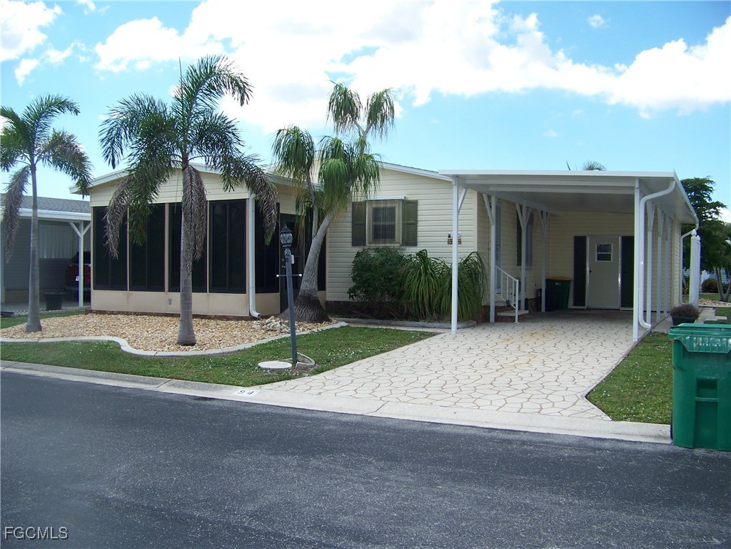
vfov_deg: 39.7
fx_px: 760
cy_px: 274
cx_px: 366
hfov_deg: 51.4
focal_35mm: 36
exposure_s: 1/500
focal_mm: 5.85
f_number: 2.8
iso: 64
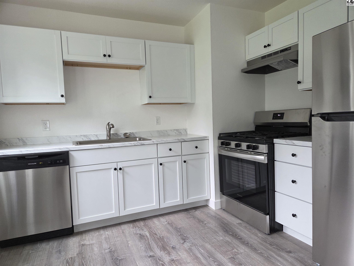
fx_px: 235
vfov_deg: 58.9
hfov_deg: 73.9
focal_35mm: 23
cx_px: 177
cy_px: 133
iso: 200
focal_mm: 5.4
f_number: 1.8
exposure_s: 1/120
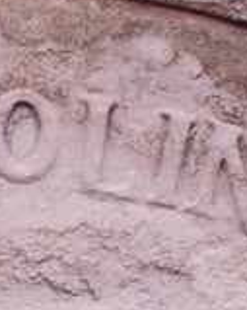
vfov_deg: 14.0
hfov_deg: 11.2
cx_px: -117
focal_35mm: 132
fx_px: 1207
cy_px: 406
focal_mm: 4
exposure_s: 1/50
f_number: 2.7
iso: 80
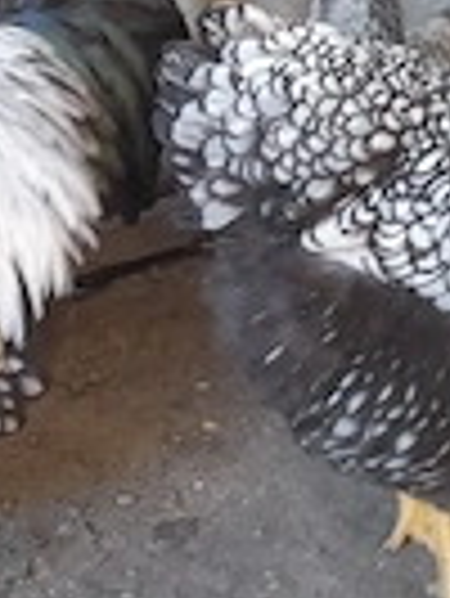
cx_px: 76
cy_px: 139
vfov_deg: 25.6
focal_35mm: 75
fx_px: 1298
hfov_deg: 19.4
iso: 160
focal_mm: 4.6
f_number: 2
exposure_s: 1/50
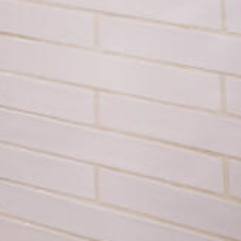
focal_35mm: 80
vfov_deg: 18.2
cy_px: -159
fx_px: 630
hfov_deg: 12.5
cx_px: -432
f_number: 7.1
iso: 250
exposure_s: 1/40
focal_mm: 10
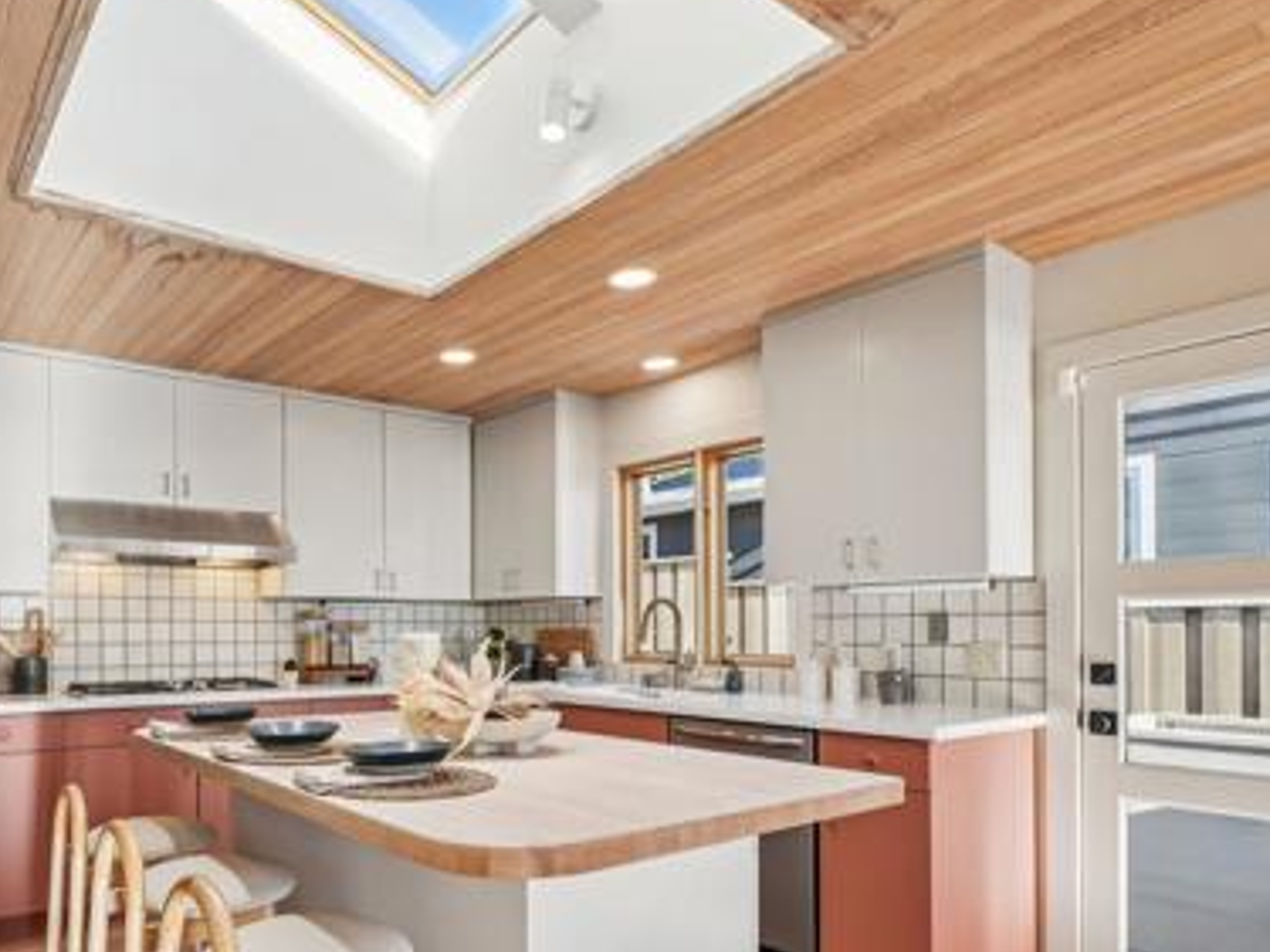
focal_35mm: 23
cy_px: 618
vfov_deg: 57.8
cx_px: 467
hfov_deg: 72.6
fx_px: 844
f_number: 8
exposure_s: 1/125
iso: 640
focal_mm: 14
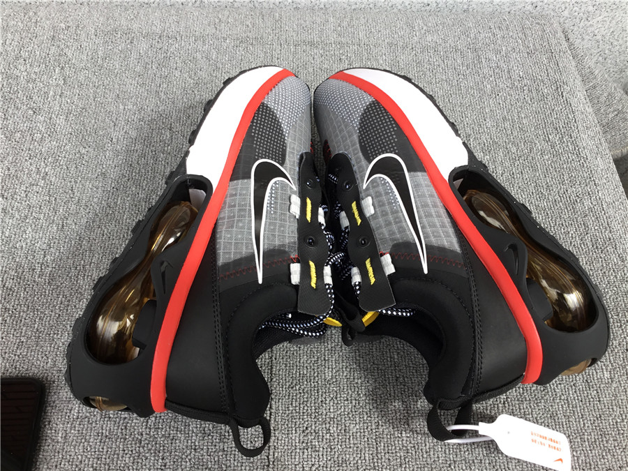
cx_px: 314
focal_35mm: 31
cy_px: 236
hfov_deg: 58.4
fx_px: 562
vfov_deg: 45.4
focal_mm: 3.3
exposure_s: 1/126
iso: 25
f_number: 2.4
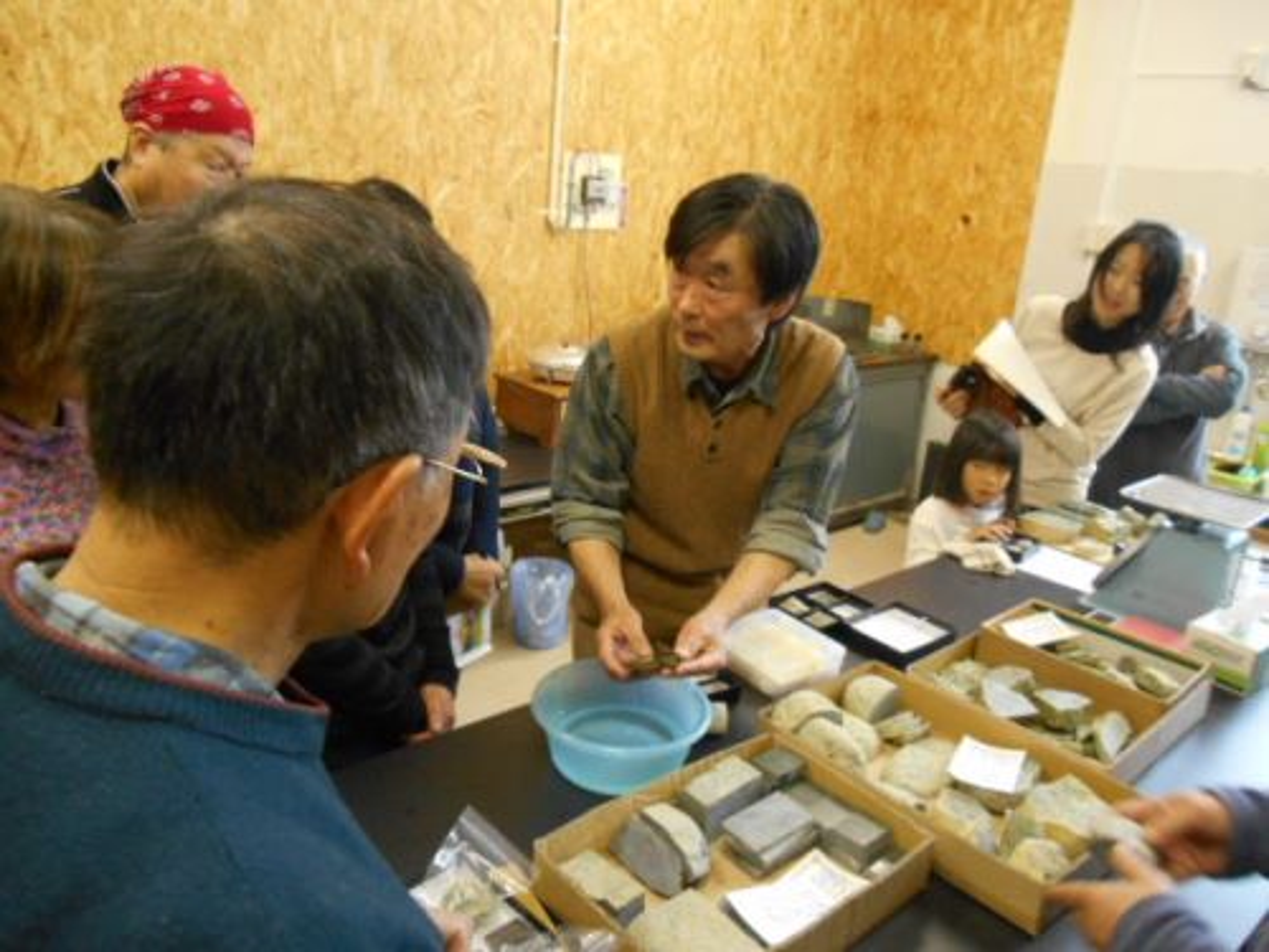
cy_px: 476
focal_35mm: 26
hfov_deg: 67.3
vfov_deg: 53.1
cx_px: 634
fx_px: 953
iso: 450
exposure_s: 1/25
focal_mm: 4.7
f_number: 3.4
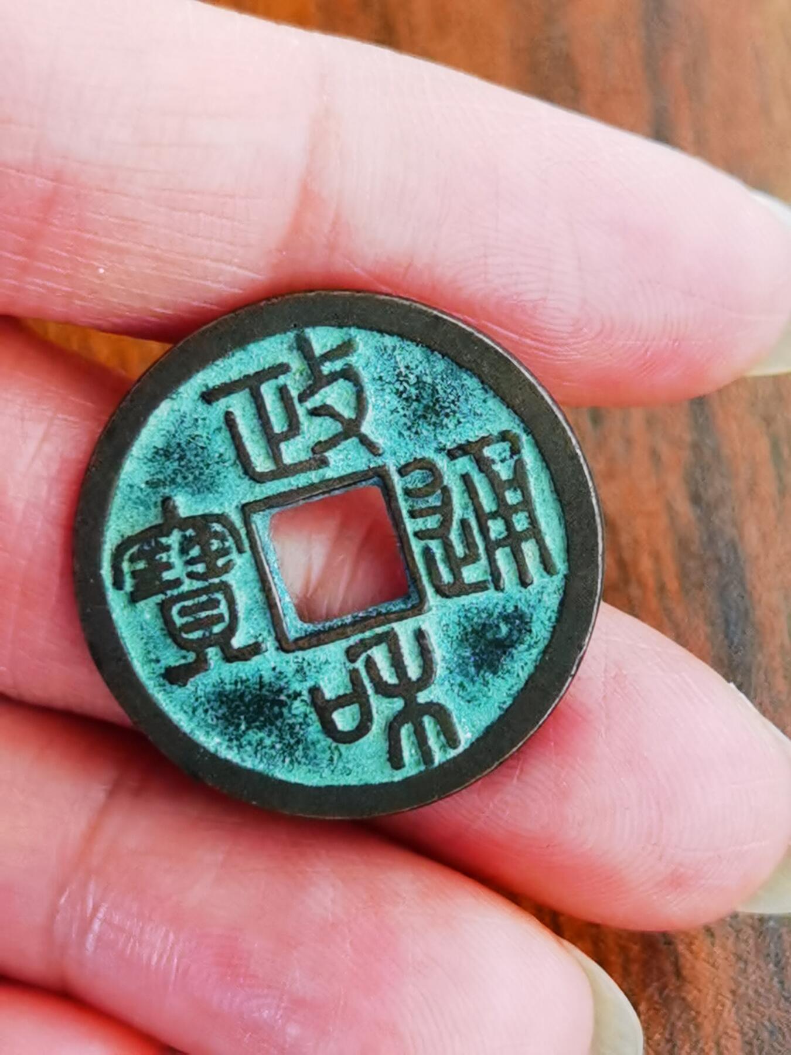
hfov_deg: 18.2
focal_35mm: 81
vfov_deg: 24.1
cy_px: 528
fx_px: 2468
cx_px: 396
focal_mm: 6.71
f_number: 1.9
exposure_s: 1/33.3
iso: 320
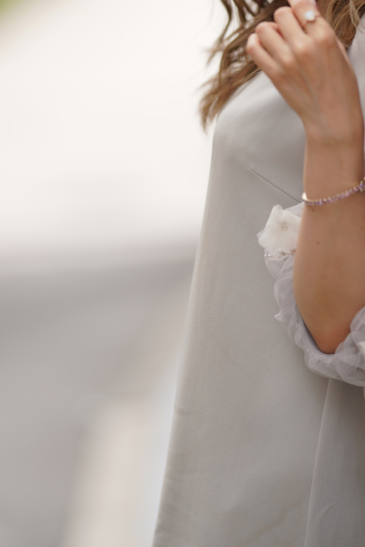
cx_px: 234
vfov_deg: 7.8
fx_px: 4013
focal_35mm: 264
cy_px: 46
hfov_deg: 5.2
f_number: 1.8
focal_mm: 135
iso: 100
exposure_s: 1/1250
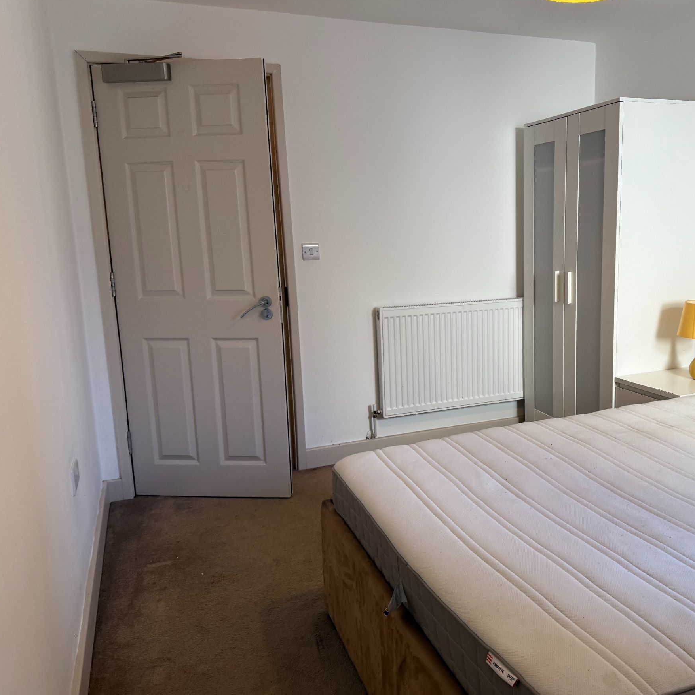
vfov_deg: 55.6
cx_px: 432
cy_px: 345
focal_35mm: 29
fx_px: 659
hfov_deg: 55.0
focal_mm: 6.76
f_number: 1.78
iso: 125
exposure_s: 1/100
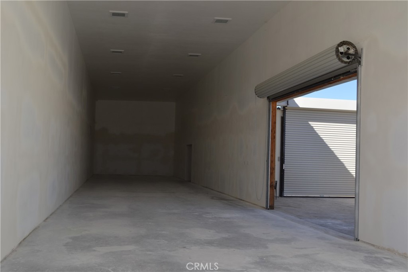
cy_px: 136
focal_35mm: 39
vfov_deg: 34.2
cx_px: 204
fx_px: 442
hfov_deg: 49.5
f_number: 6.3
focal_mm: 26
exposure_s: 1/200
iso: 100
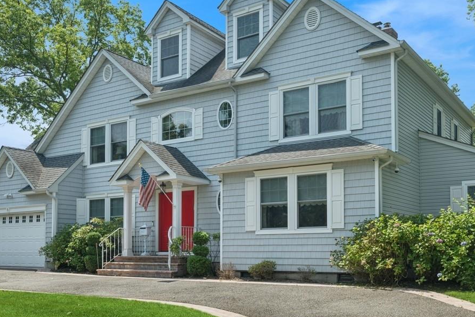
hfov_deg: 50.5
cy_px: 215
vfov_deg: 34.7
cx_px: 272
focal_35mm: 38
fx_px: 501
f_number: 11
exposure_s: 1/125
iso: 100
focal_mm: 21
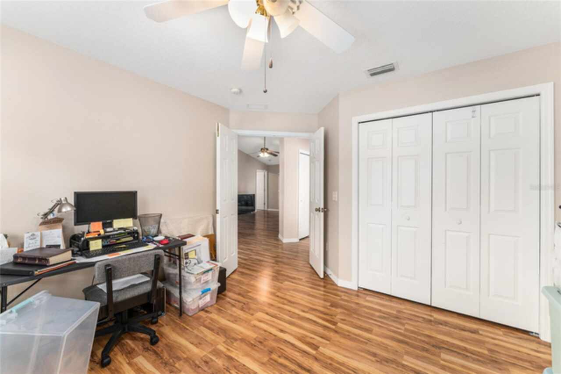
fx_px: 218
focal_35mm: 14
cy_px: 187
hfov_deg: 104.3
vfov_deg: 81.1
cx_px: 280
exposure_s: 1/10
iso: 500
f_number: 8
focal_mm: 14
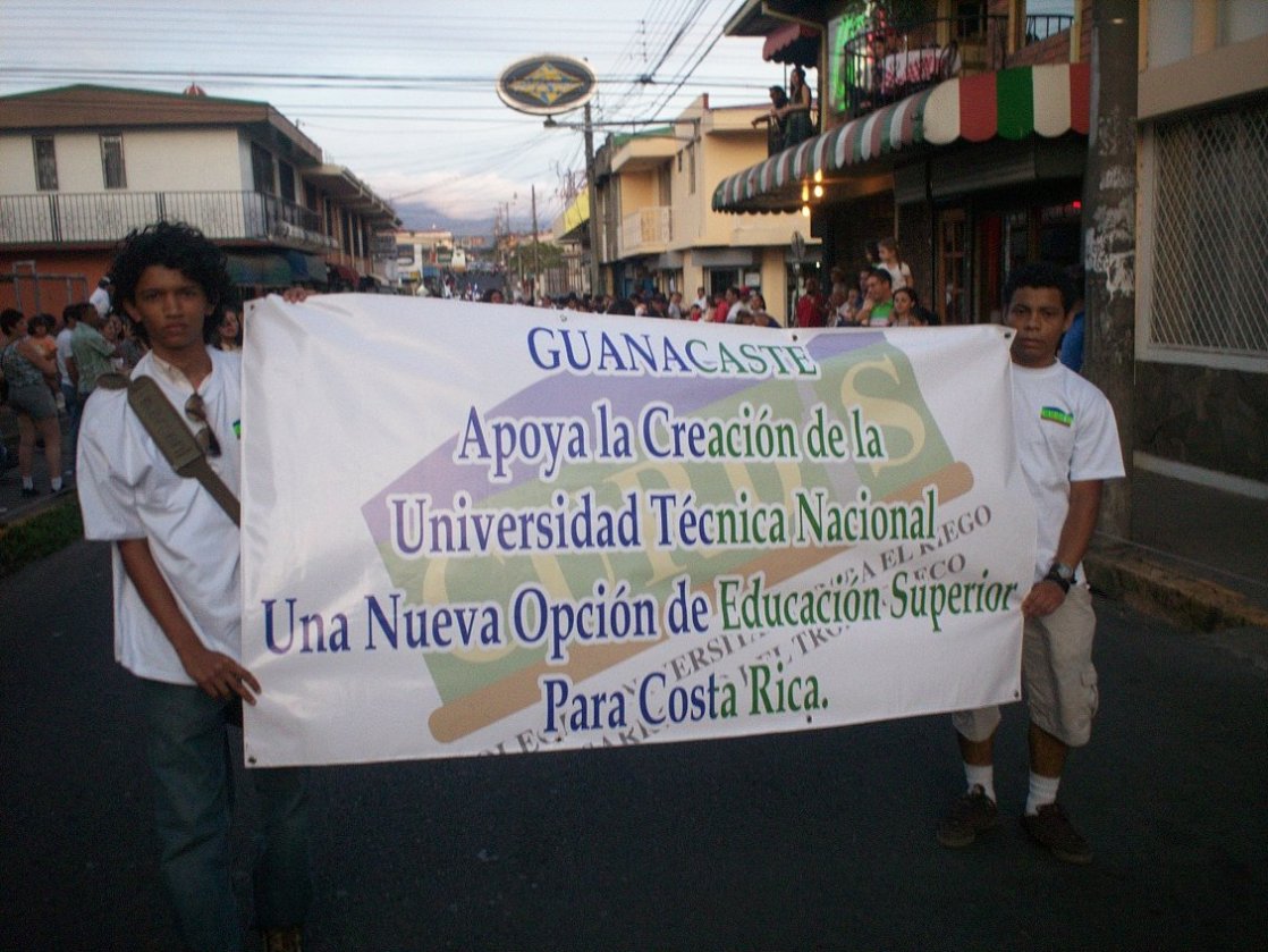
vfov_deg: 39.7
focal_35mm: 36
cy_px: 476
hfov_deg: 51.3
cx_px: 634
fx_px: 1319
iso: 140
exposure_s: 1/47.4
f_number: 4.5
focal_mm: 6
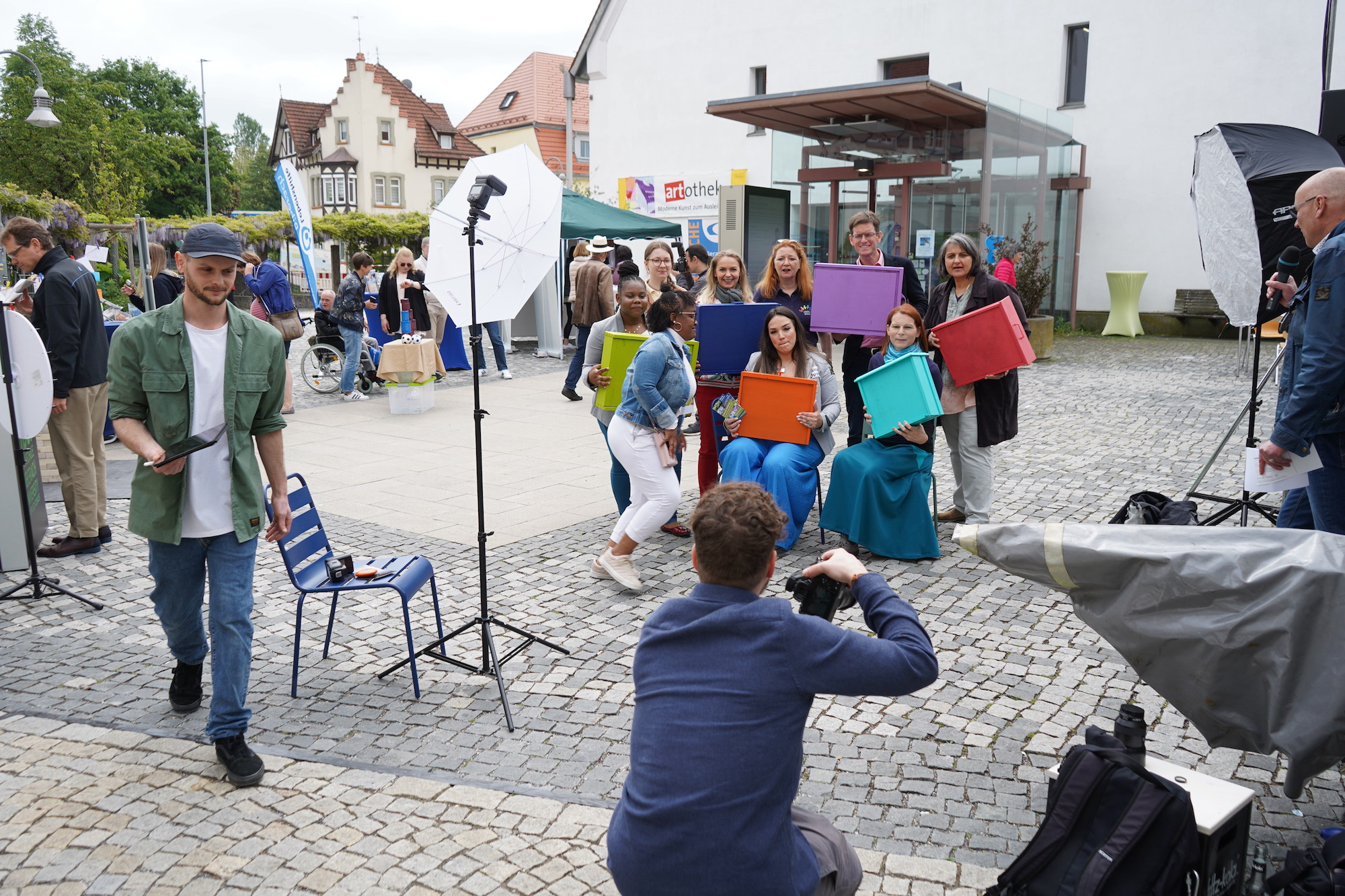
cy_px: 448
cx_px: 672
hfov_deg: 65.5
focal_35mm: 28
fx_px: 1046
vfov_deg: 46.4
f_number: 4.5
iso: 100
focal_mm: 28
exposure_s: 1/320
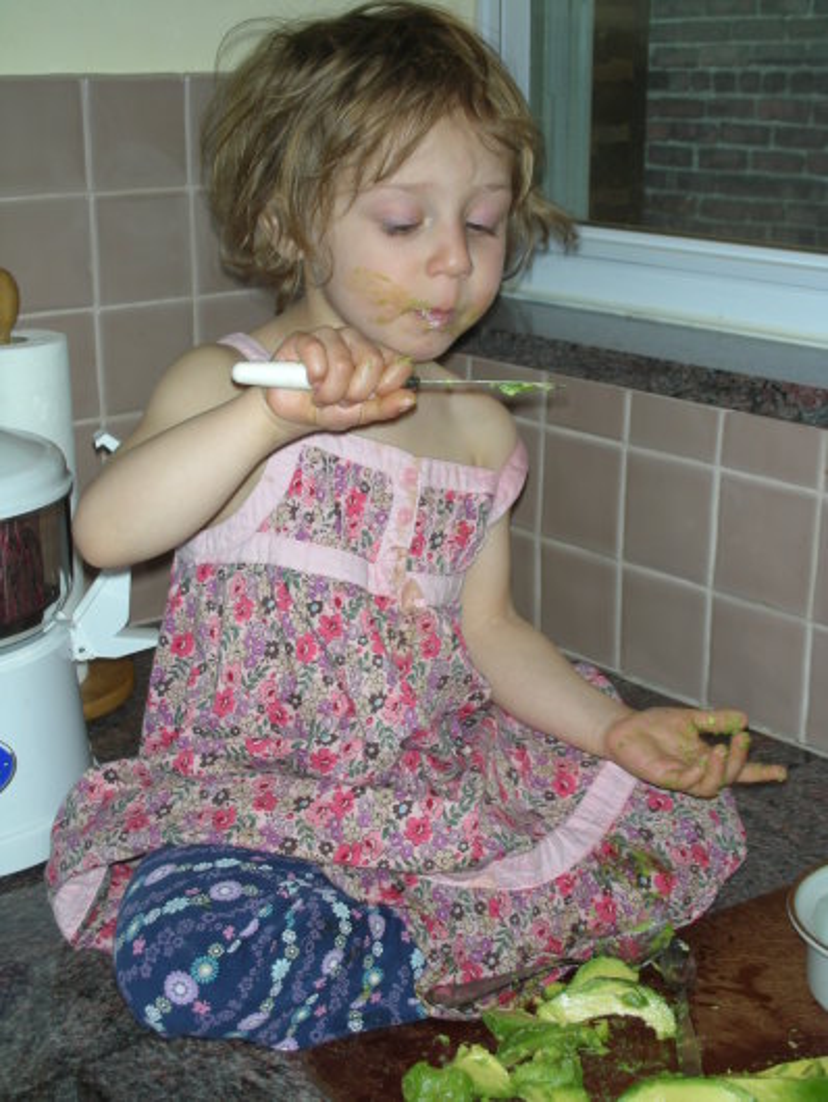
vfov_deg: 36.2
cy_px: 551
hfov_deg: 27.5
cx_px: 414
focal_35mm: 53
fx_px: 1689
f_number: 3.5
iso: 54
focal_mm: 8.8
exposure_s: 1/60
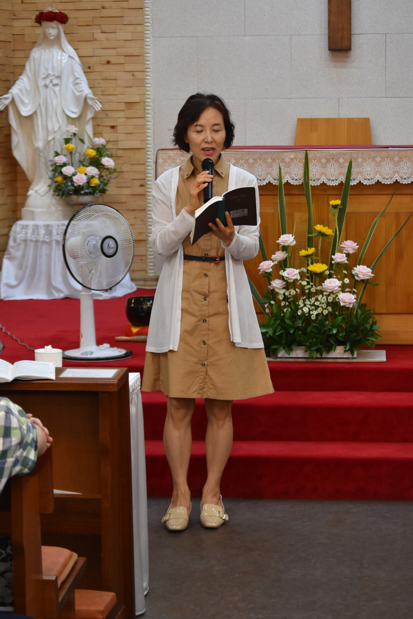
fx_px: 1420
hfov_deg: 16.6
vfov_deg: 24.6
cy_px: 310
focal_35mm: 82
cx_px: 206
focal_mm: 55
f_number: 4
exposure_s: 1/60
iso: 900
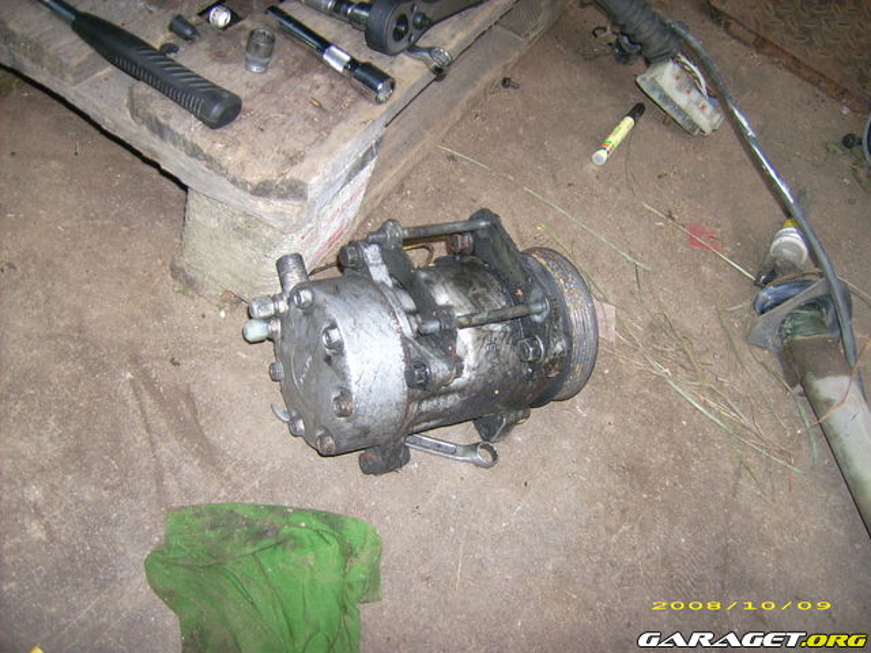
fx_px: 881
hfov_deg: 52.6
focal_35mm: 35
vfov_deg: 40.7
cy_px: 326
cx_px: 436
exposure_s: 1/60
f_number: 2.8
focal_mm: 5.95
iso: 100
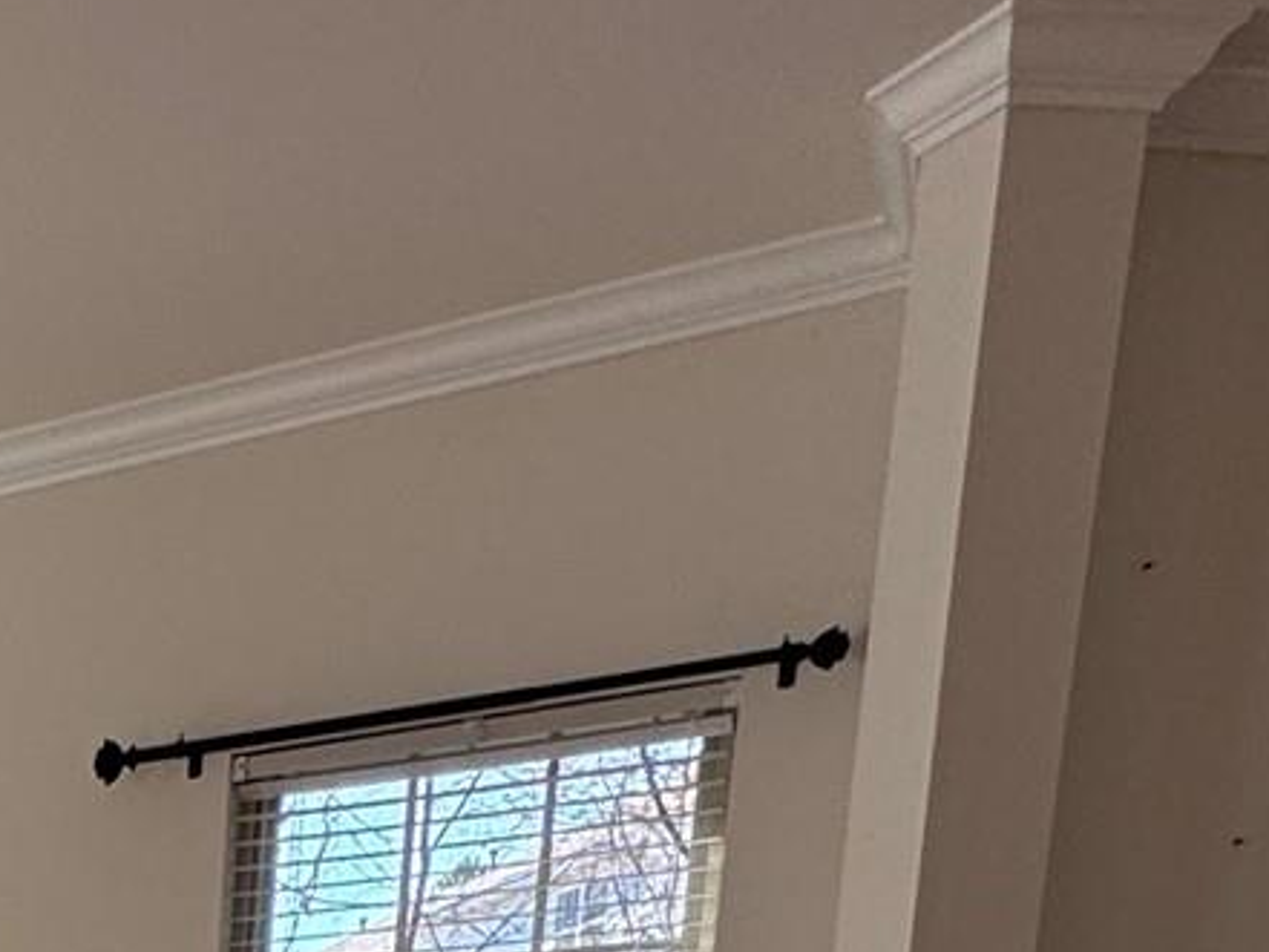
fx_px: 2384
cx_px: -829
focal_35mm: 65
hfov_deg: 22.2
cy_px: 1795
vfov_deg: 17.5
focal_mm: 2.22
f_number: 2.2
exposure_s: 1/122
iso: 40
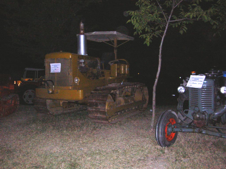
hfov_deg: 50.2
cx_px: 113
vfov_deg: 38.6
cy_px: 84
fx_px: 241
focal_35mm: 37
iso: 200
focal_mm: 6.2
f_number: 2.9
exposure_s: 1/60.1
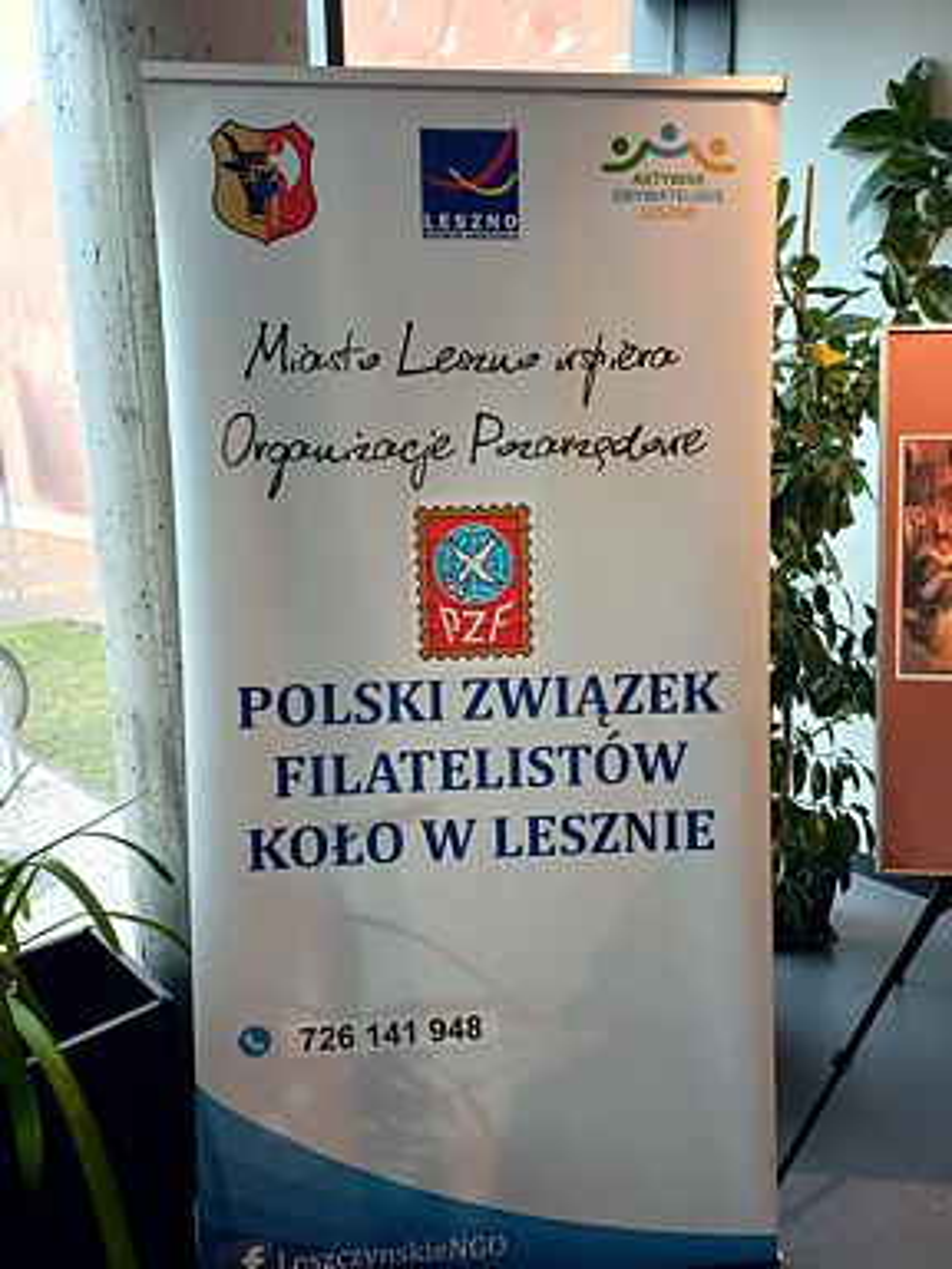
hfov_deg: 54.9
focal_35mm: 25
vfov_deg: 69.4
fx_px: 917
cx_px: 476
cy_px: 634
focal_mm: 4.65
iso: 80
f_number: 1.8
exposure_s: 1/100
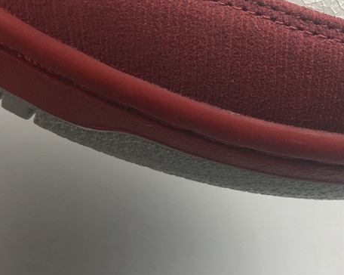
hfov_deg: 31.3
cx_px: 219
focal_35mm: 60
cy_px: 5
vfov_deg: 24.3
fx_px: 610
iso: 25
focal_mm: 4
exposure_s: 1/50
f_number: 1.8
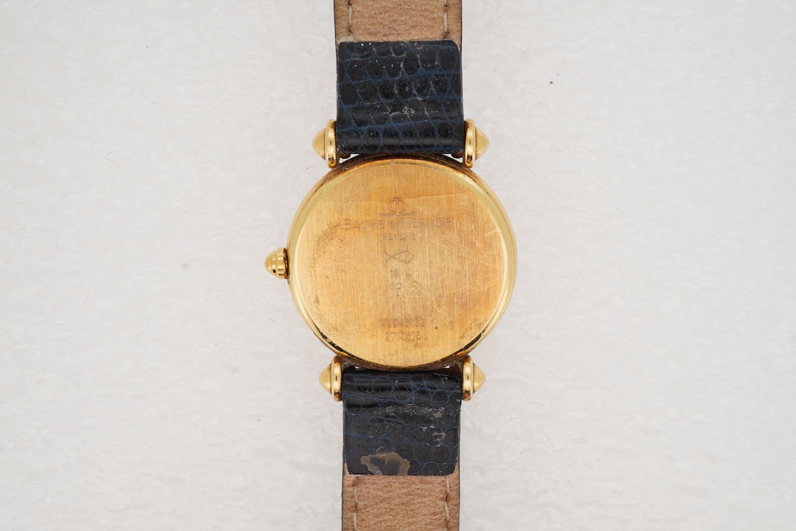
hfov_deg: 43.6
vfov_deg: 29.9
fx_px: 995
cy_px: 266
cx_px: 398
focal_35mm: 45
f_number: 22
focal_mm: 30
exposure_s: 1/160
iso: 160
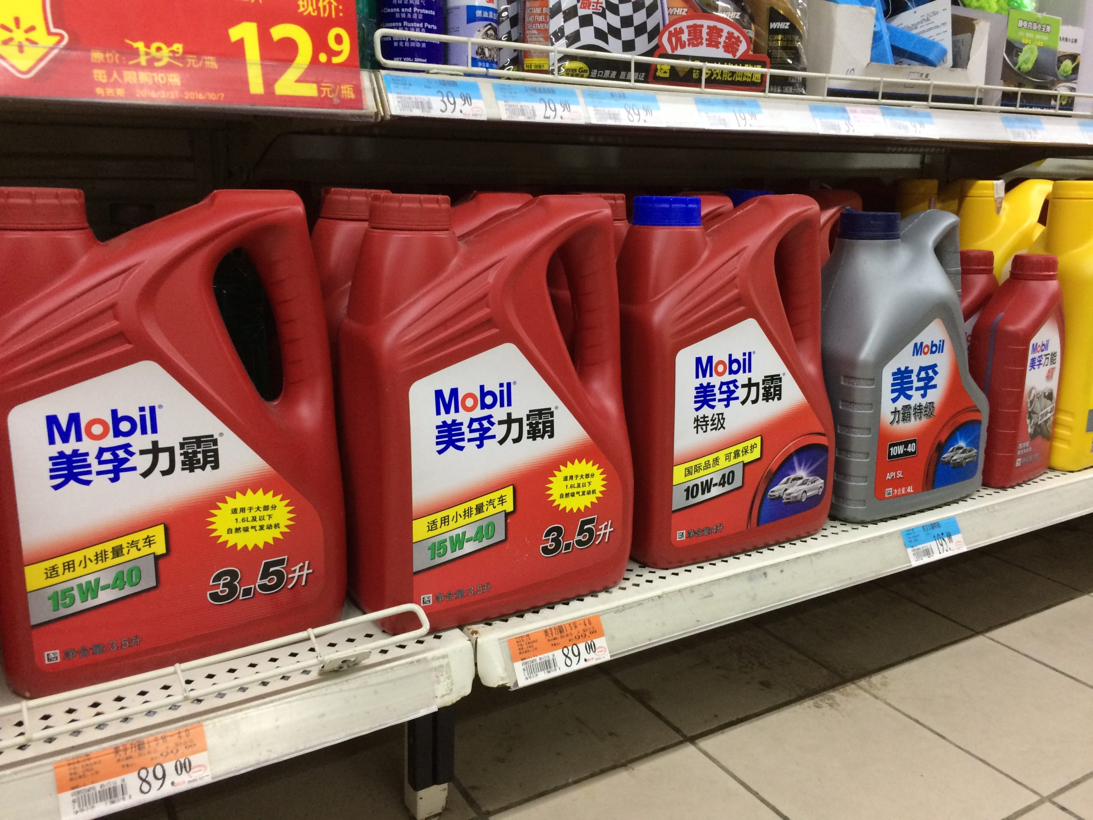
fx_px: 916
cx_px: 546
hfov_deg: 61.7
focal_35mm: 29
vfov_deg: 48.2
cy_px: 410
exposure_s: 1/33
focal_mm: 4.15
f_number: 2.2
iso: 80
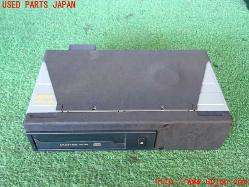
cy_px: 94
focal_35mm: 36
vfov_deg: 39.7
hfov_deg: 51.4
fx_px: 259
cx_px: 124
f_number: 2.5
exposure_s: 1/40
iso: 500
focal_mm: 6.37
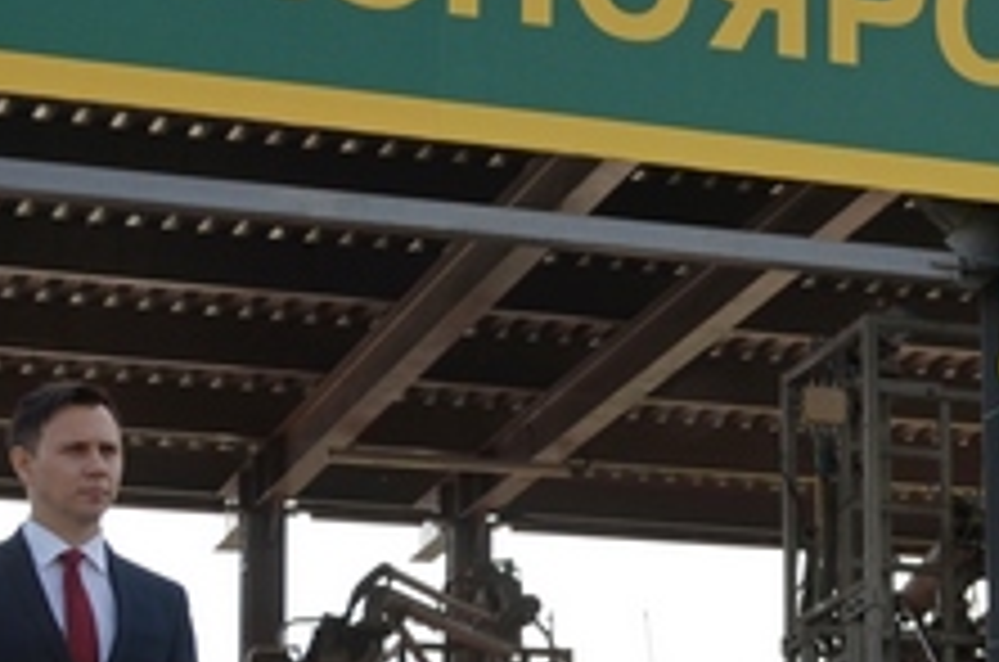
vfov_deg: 9.6
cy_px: 594
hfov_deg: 14.0
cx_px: 1269
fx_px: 3932
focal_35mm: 142
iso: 200
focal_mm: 30
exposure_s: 1/640
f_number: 5.6
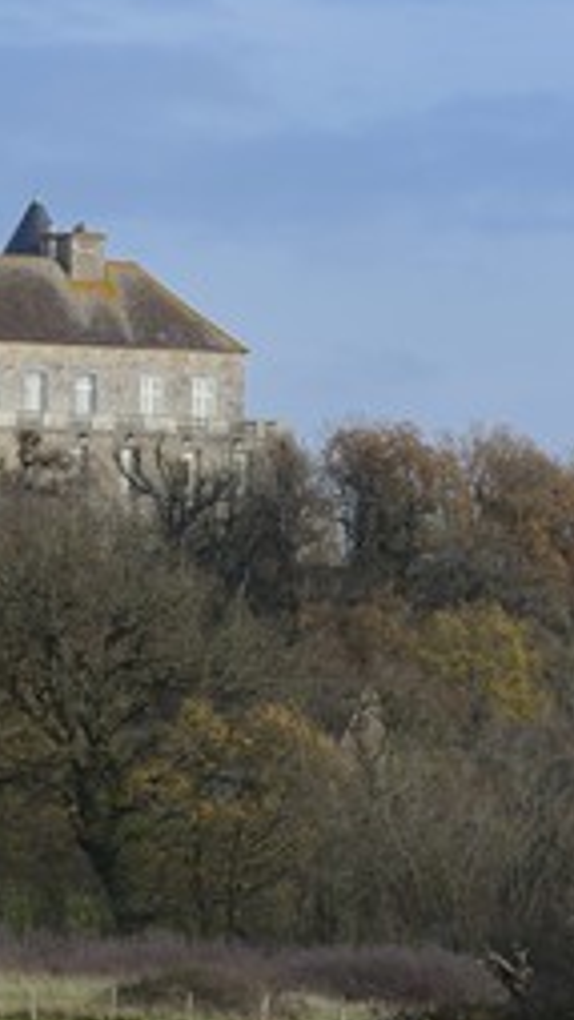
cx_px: 28
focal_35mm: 312
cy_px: 546
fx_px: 8437
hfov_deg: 3.9
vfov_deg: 6.9
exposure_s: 1/320
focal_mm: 180
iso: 400
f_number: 11
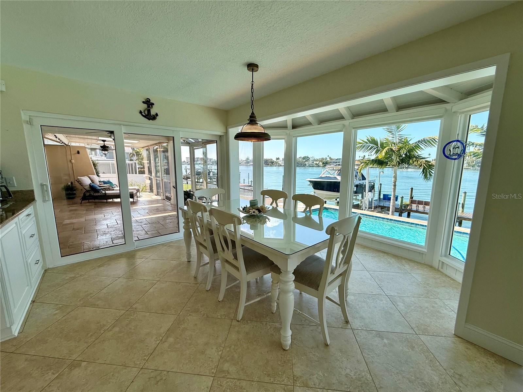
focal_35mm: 14
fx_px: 212
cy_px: 196
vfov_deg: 85.7
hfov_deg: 102.1
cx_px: 262
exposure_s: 1/679
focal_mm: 2.22
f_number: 2.2
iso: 64
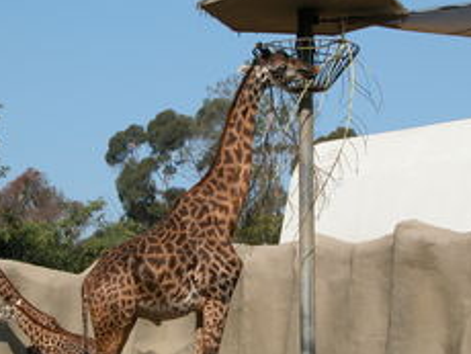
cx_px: 172
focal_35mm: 113
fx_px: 1539
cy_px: 225
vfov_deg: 13.1
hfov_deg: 17.4
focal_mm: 16.8
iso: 100
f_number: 6.5
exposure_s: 1/370
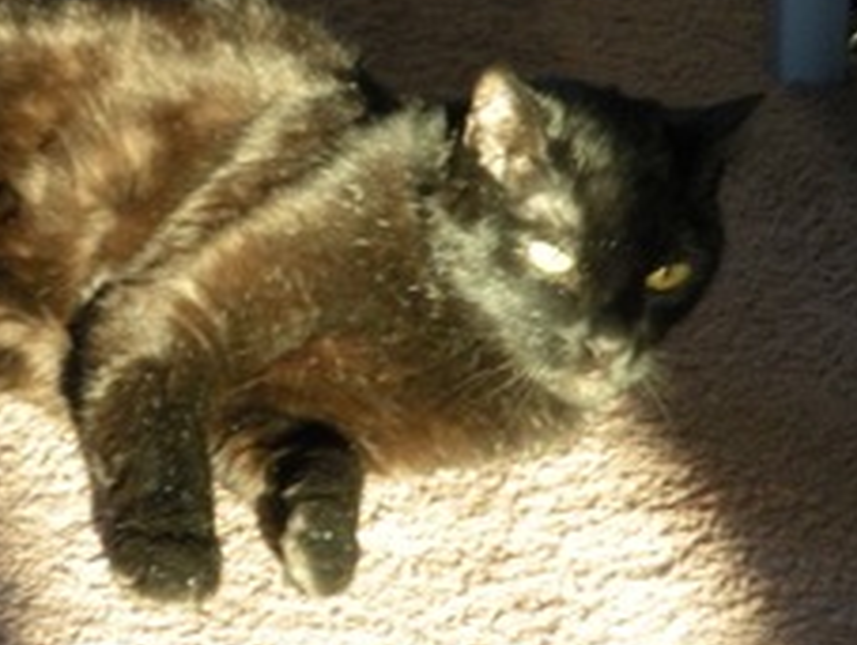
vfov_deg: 4.0
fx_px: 9224
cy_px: 243
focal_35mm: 372
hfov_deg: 5.3
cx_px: 76
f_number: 5.6
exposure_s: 1/32.8
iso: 400
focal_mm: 31.5
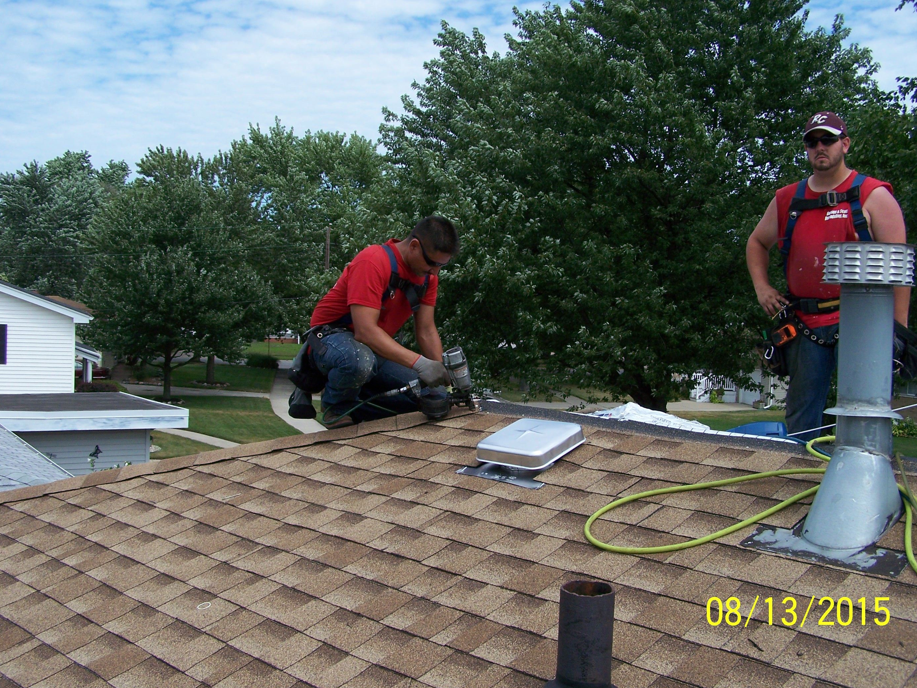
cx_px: 469
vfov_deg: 36.8
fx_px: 1033
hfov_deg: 47.9
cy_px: 348
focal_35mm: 39
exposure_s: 1/800
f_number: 4
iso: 80
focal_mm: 6.3
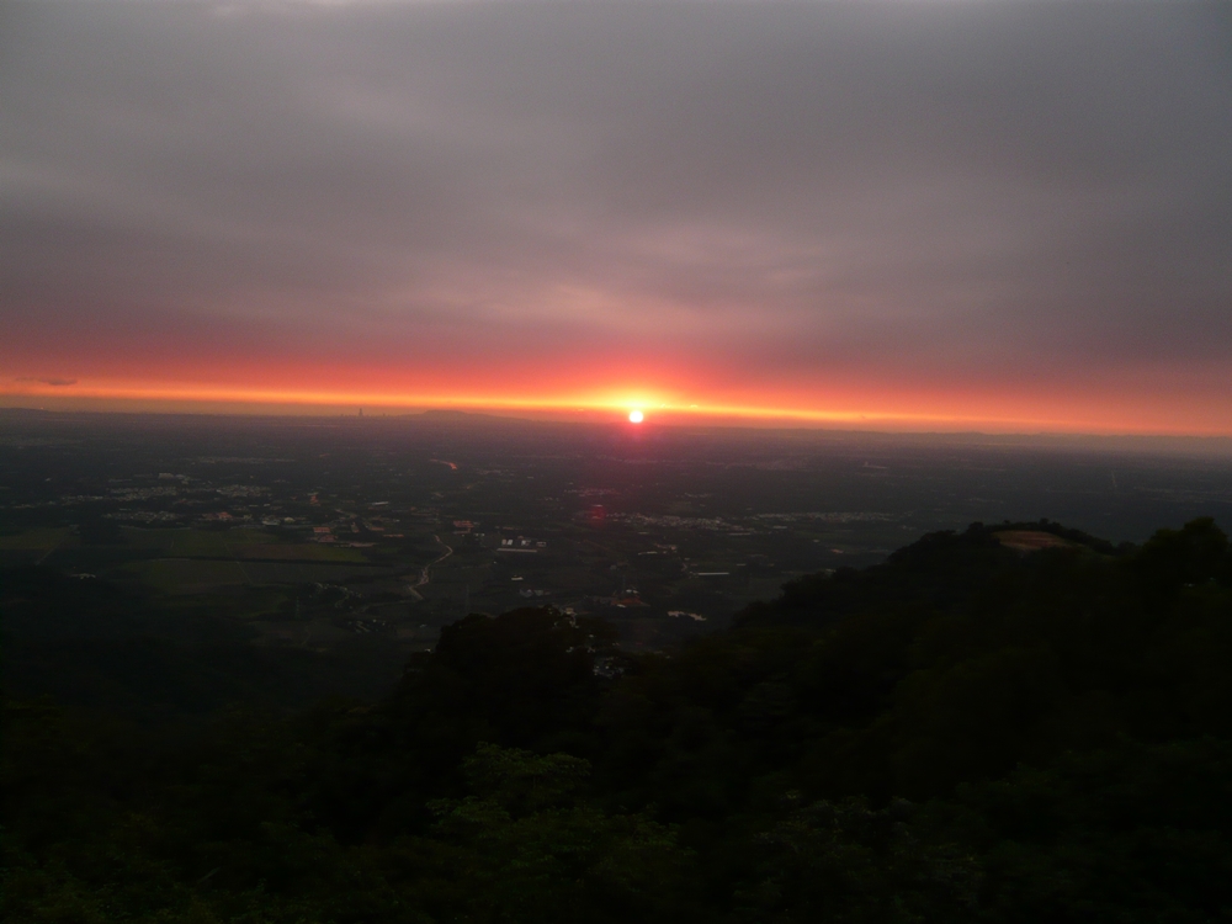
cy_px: 462
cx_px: 616
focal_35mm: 28
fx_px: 997
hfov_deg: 63.4
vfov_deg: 49.7
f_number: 2.8
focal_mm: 4.6
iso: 100
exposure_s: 1/50
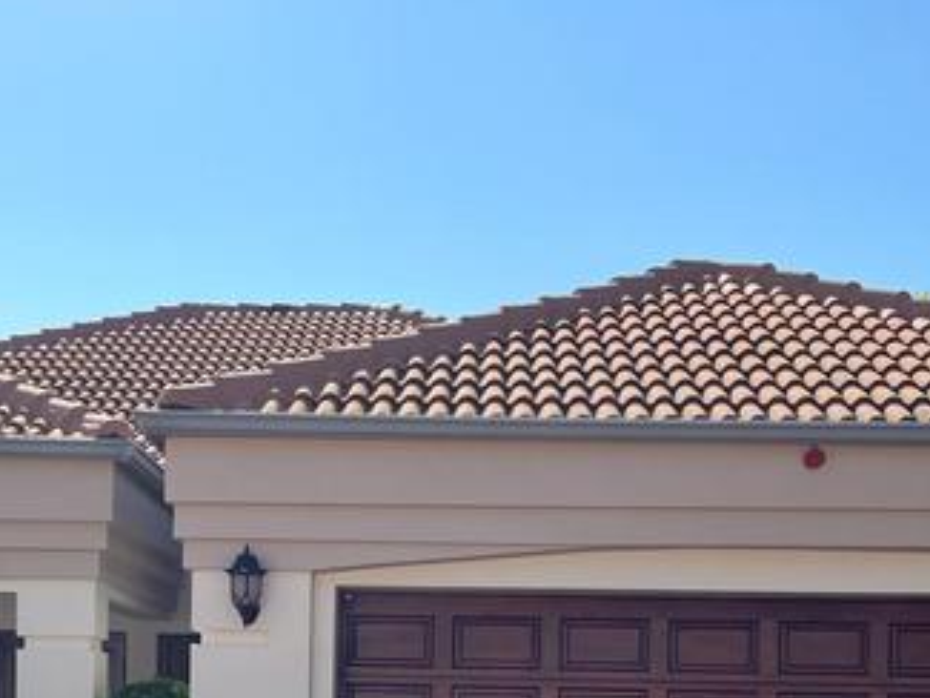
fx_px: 1720
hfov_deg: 30.2
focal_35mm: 64
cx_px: 361
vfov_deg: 21.9
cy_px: 738
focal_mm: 5.1
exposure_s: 1/2571
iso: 50
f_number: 1.6
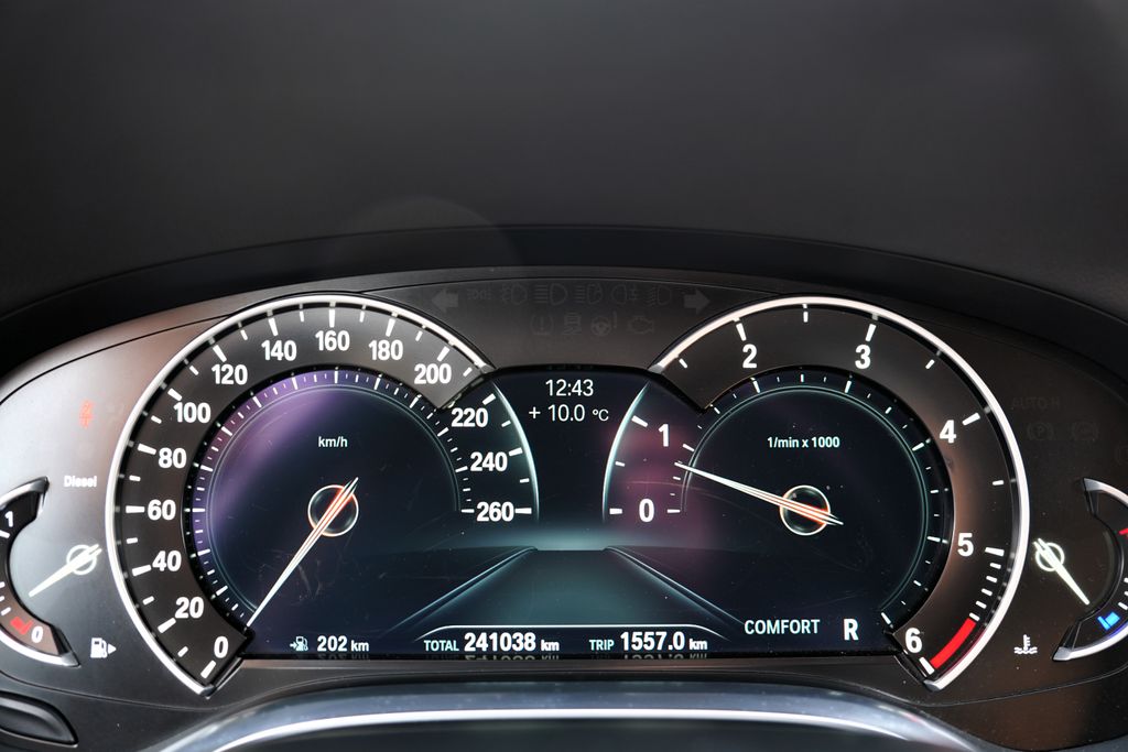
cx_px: 564
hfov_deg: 57.2
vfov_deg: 40.0
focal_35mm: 33
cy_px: 376
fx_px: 1034
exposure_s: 1/40
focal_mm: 33
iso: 200
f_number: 2.8
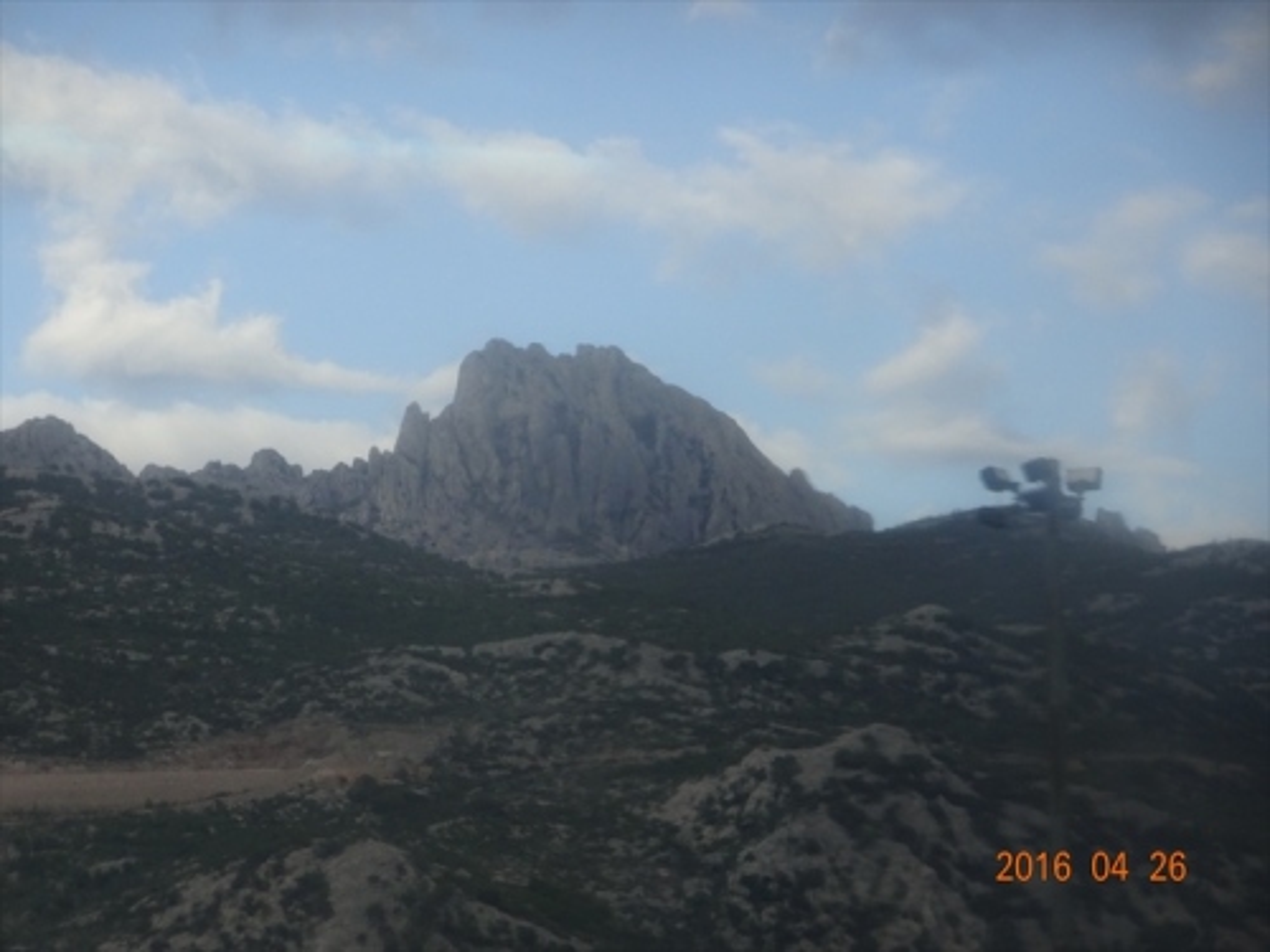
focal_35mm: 239
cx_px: 635
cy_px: 476
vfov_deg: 6.2
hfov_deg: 8.3
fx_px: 8768
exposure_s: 1/250
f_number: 6.3
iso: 250
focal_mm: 40.86
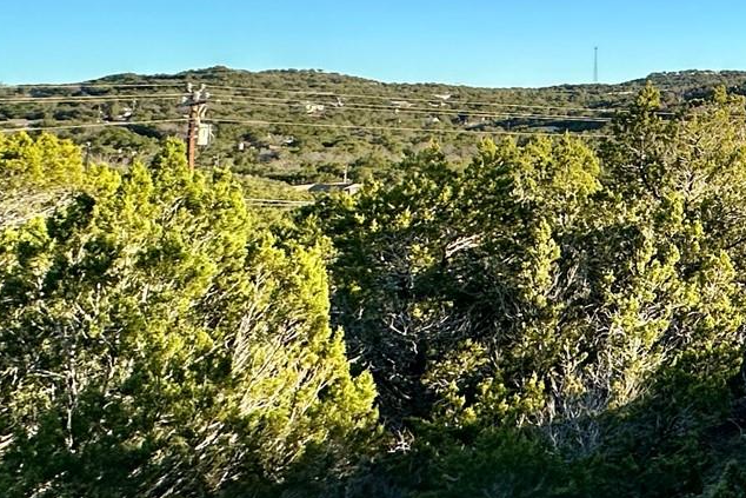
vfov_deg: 27.2
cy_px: 12
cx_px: 1117
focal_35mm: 47
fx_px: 974
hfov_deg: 28.1
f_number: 2.2
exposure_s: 1/1103
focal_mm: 2.22
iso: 50
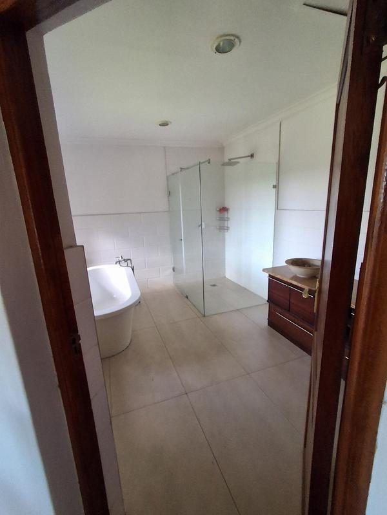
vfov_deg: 94.5
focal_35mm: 16
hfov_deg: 78.1
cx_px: 194
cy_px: 258
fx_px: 239
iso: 400
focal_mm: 1.64
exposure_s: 1/50
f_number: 2.2
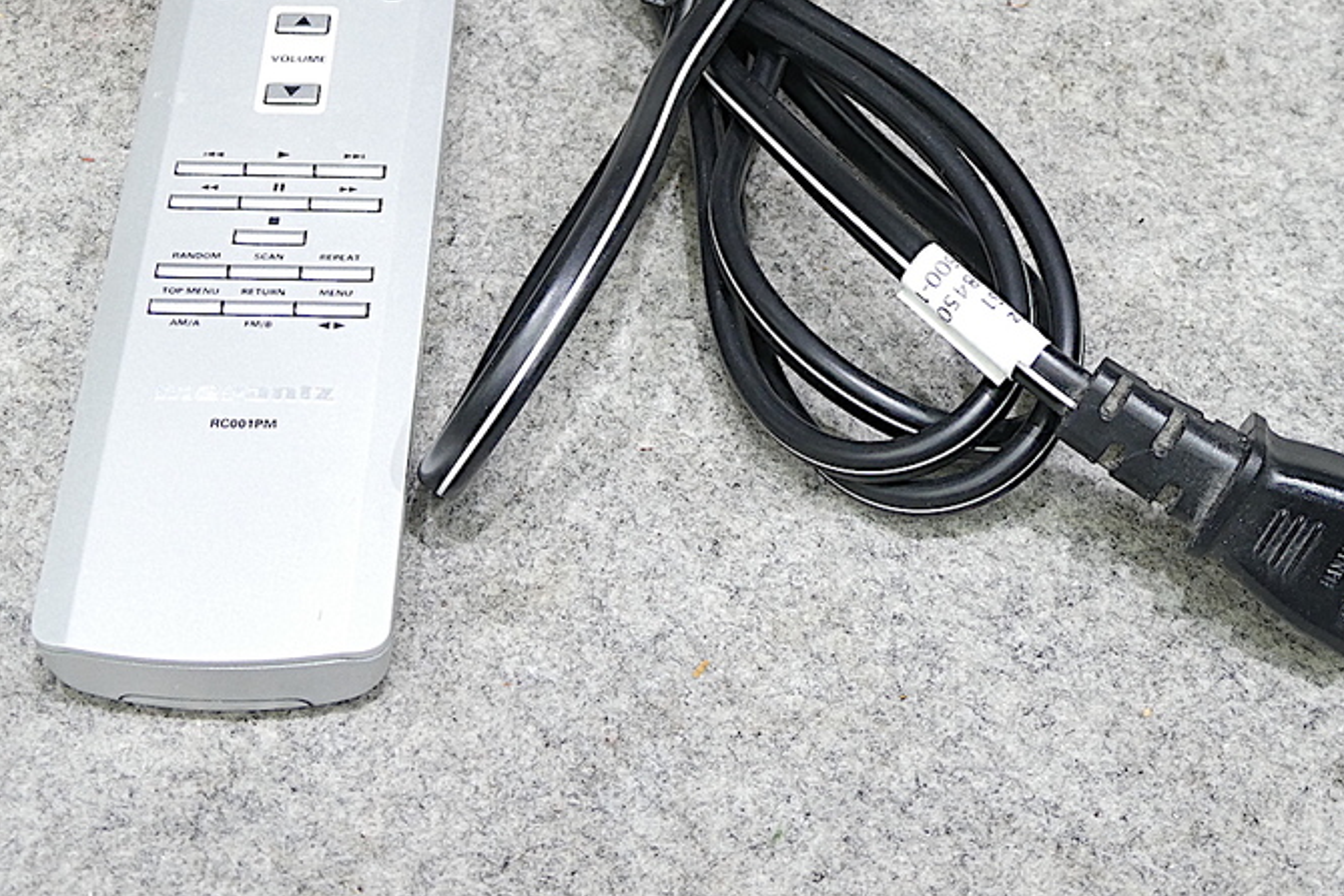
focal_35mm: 70
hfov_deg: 28.8
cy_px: 176
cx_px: 596
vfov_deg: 19.3
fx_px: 2614
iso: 200
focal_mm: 8.4
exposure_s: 1/10
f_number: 4
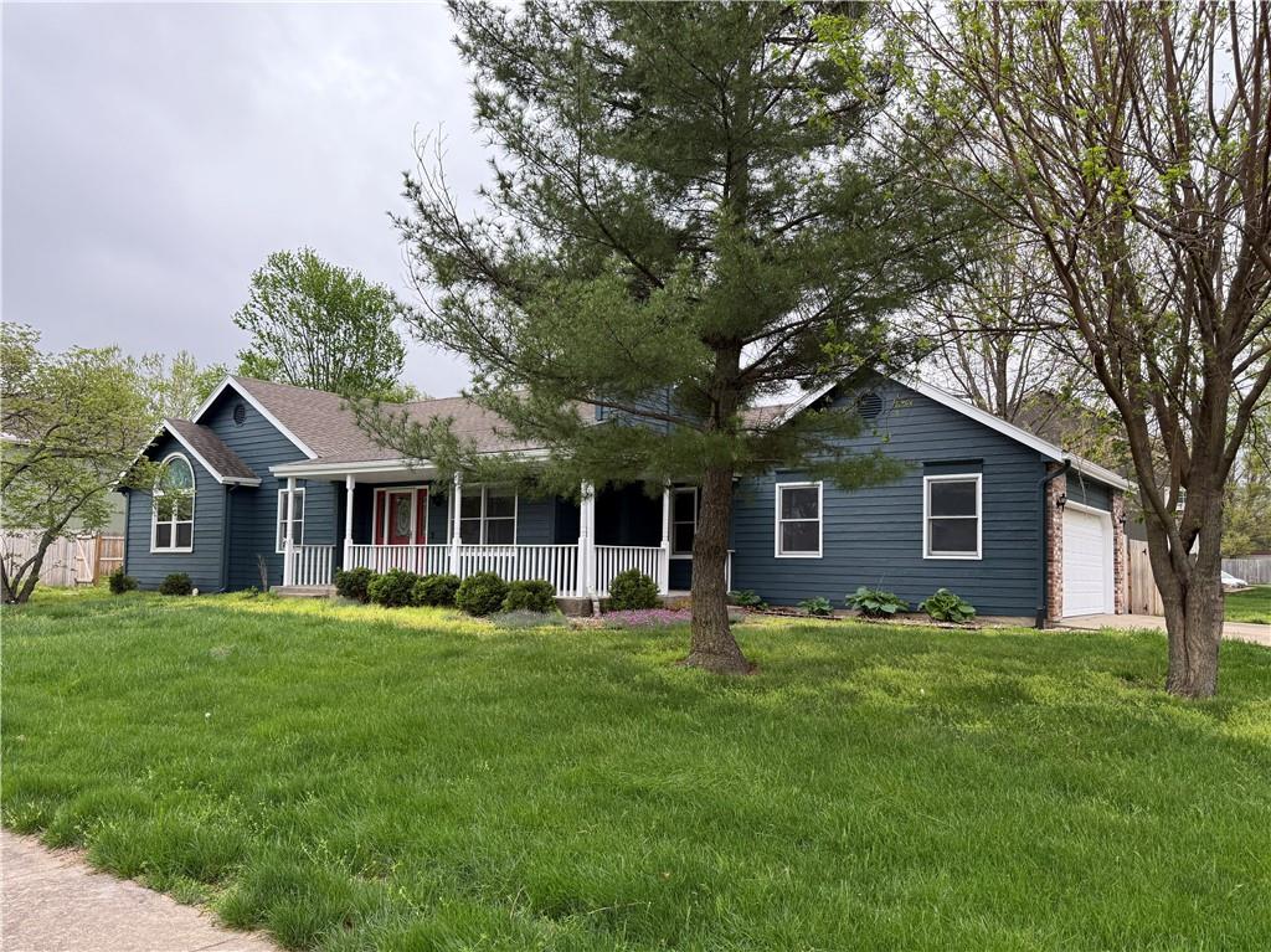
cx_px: 636
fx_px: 881
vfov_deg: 56.8
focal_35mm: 24
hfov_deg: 71.6
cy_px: 476
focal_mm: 6.76
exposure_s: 1/643
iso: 100
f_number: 1.78
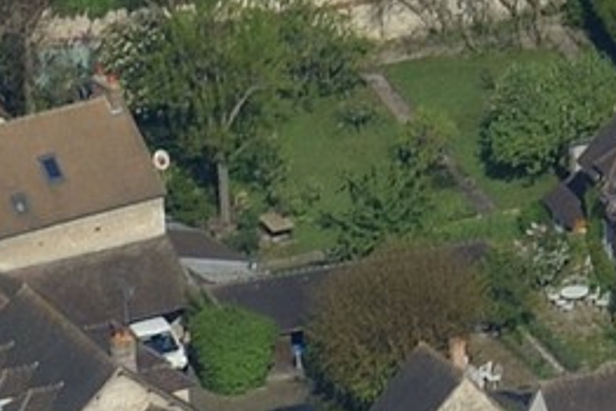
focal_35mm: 1221
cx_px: -1079
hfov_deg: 1.7
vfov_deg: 1.1
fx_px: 20903
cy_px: 862
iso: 400
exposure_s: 1/1250
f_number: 7.1
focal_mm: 200
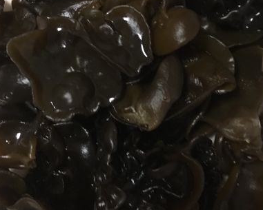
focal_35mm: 52
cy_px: 77
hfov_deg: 35.8
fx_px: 405
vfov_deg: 29.0
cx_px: 167
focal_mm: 4.15
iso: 200
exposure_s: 1/17
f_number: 2.2
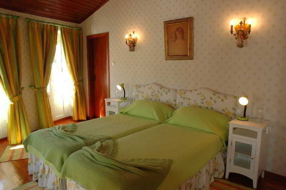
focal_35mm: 27
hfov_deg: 67.4
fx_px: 214
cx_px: 143
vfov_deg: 47.9
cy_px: 95
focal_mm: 18
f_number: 18
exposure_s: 1/4
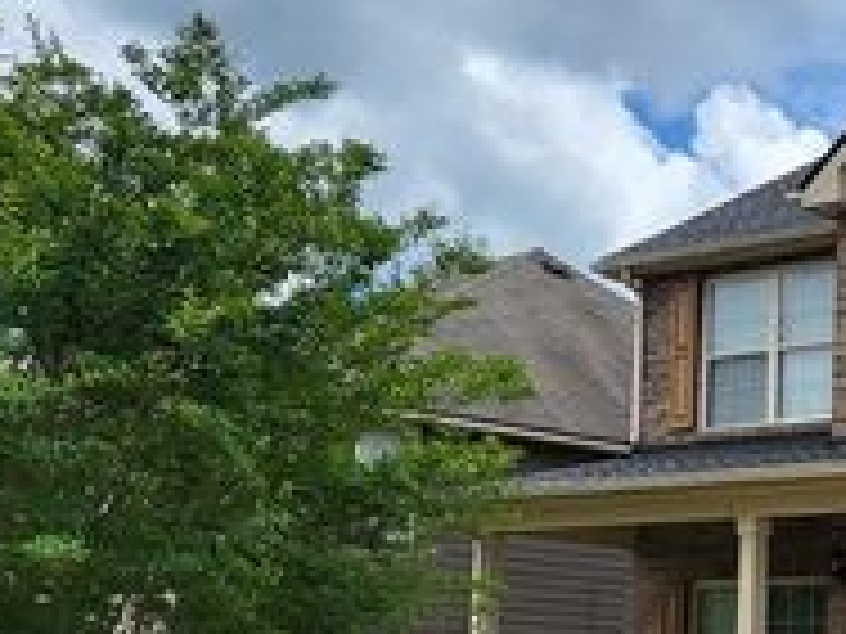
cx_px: 986
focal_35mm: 69
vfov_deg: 20.9
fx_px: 1686
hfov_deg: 25.6
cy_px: 551
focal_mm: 4.25
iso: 50
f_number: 1.8
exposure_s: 1/3446
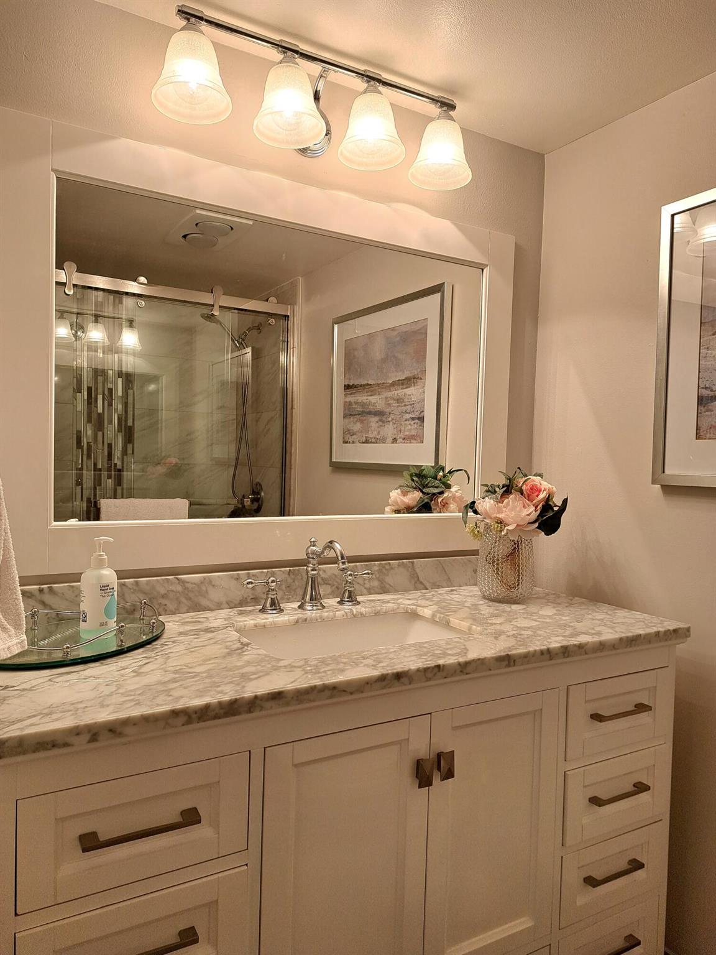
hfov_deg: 56.8
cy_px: 478
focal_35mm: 24
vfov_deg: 71.6
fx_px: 662
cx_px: 358
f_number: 1.8
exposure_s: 1/60.2
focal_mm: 5.23
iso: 50
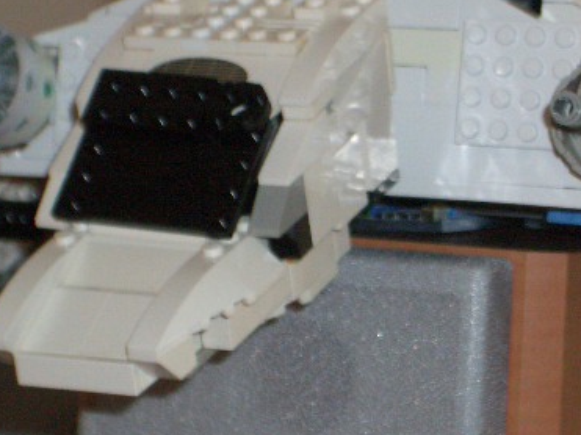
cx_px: 355
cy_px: 144
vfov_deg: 8.2
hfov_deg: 10.9
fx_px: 3037
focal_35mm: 181
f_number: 4.8
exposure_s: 1/60
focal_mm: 17.4
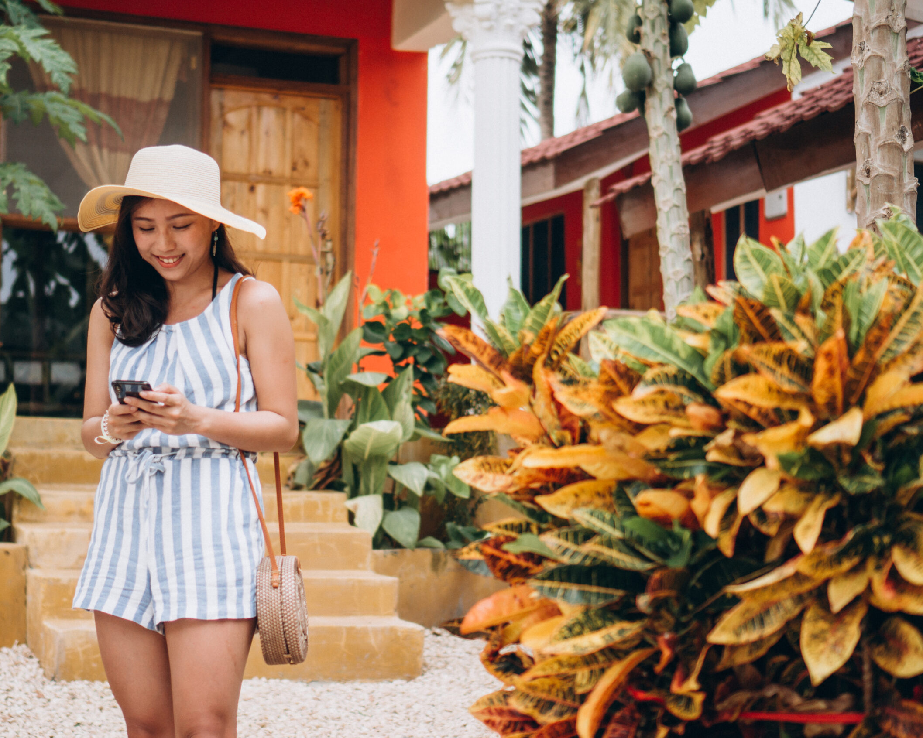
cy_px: 367
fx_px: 1627
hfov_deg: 31.6
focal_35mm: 60
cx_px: 398
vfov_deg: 25.6
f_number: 1.8
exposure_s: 1/640
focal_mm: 35
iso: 100
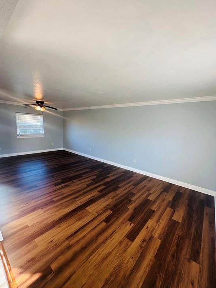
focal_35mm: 15
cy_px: 147
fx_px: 125
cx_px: 107
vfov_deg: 98.1
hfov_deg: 81.8
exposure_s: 1/120
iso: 200
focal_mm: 2.22
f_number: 2.2
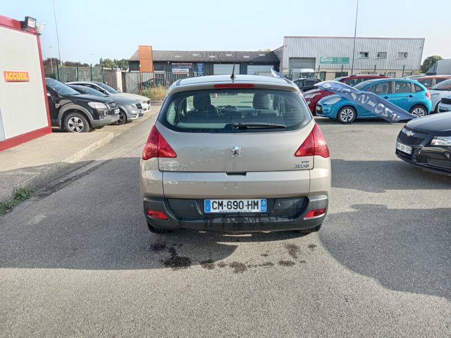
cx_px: 226
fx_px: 326
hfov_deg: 69.4
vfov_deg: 54.9
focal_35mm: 25
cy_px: 169
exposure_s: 1/166
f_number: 1.8
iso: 105
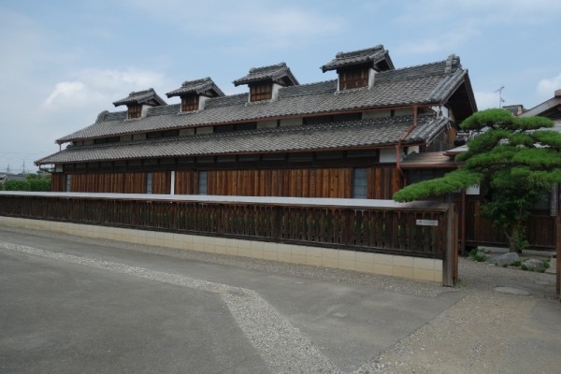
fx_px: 436
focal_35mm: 28
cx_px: 280
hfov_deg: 65.5
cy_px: 187
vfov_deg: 46.4
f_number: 5.6
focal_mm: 10.4
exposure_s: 1/500
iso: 125
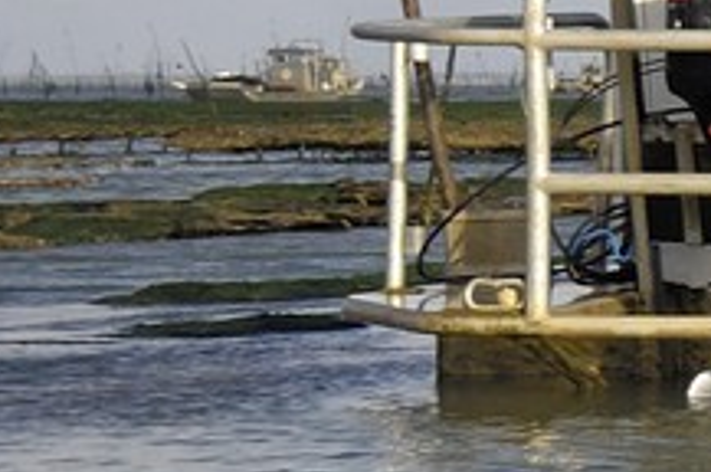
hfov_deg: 6.7
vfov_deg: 5.1
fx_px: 5246
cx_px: 2438
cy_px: 184
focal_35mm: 266
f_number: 9.5
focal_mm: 24
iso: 100
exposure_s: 1/160
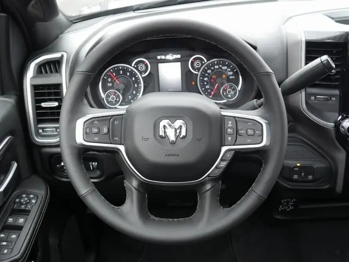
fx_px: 363
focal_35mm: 36
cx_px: 174
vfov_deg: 39.7
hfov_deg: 51.3
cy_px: 131
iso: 640
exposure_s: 1/60
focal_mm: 18
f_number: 5
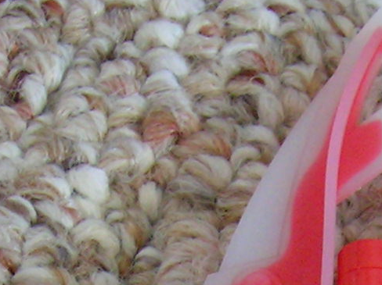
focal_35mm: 178
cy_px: 597
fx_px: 1962
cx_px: 329
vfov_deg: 7.9
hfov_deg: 11.1
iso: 200
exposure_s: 1/2
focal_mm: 6.4
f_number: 3
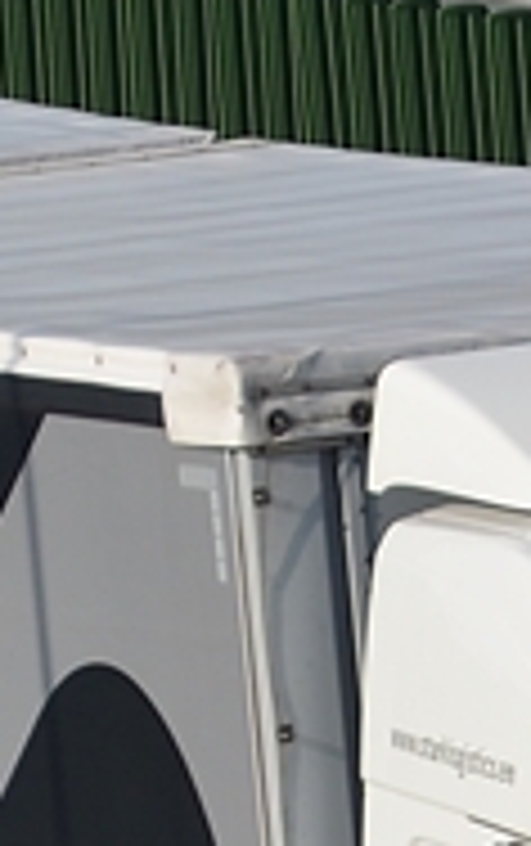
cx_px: 180
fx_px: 15701
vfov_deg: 3.1
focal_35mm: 680
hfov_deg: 1.9
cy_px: 1060
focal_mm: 105
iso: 100
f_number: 5.6
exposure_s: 1/1000
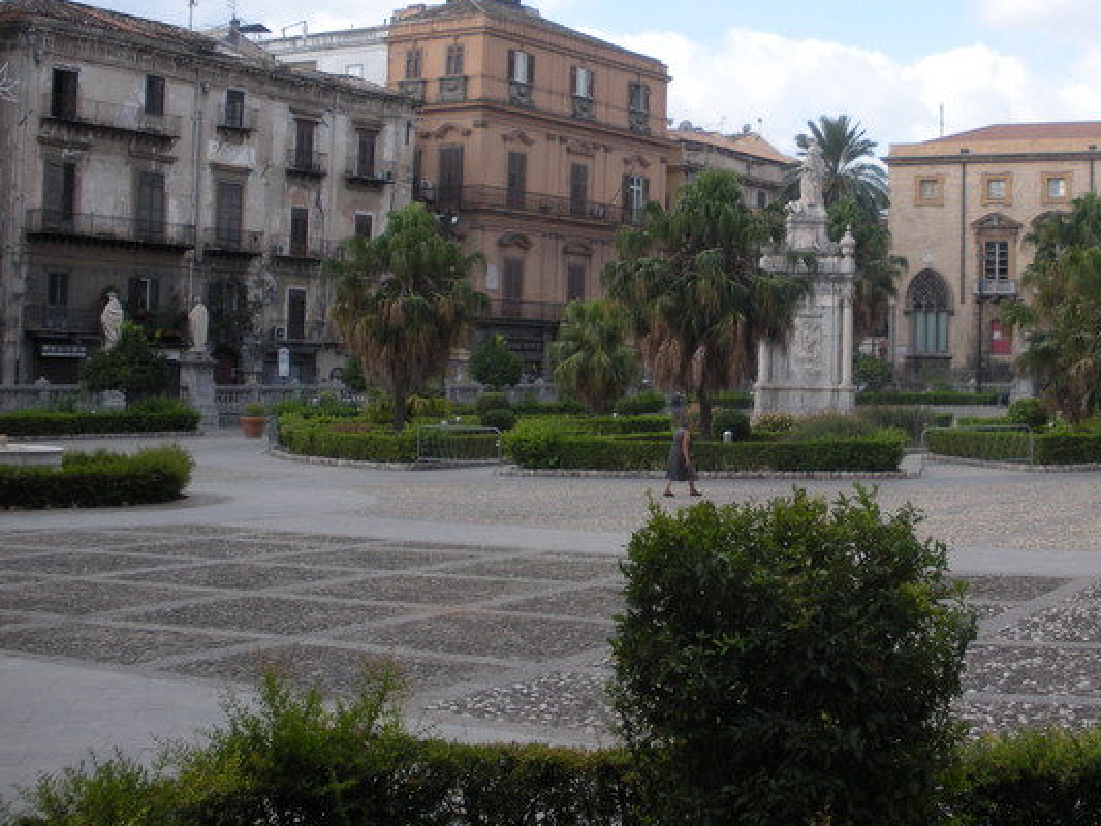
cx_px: 793
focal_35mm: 54
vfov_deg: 26.9
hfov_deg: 34.9
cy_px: 297
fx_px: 1718
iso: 64
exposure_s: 1/290
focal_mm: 6.3
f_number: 3.5
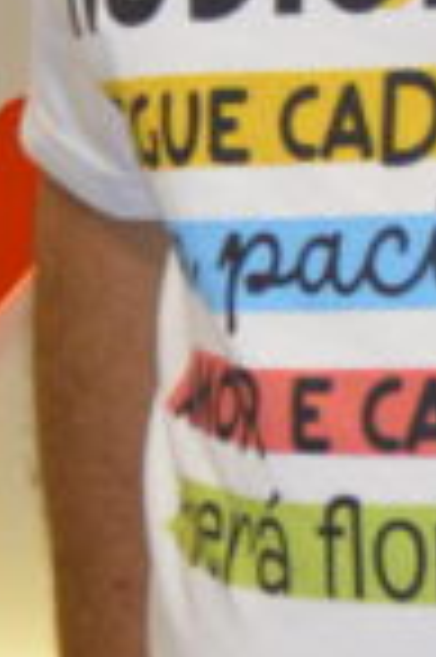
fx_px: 4989
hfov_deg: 5.0
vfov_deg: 7.5
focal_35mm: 274
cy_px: 567
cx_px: -56
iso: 720
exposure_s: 1/60
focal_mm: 26
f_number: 4.2
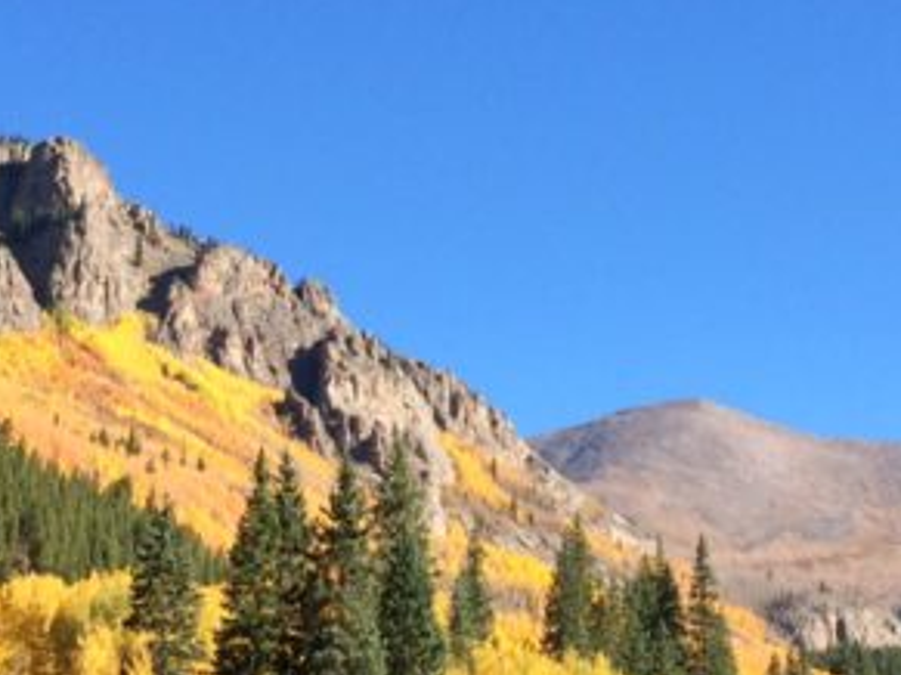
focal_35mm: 102
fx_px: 2654
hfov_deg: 19.3
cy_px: 260
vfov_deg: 14.5
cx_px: 468
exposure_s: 1/977
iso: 32
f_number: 2.2
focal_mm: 4.15
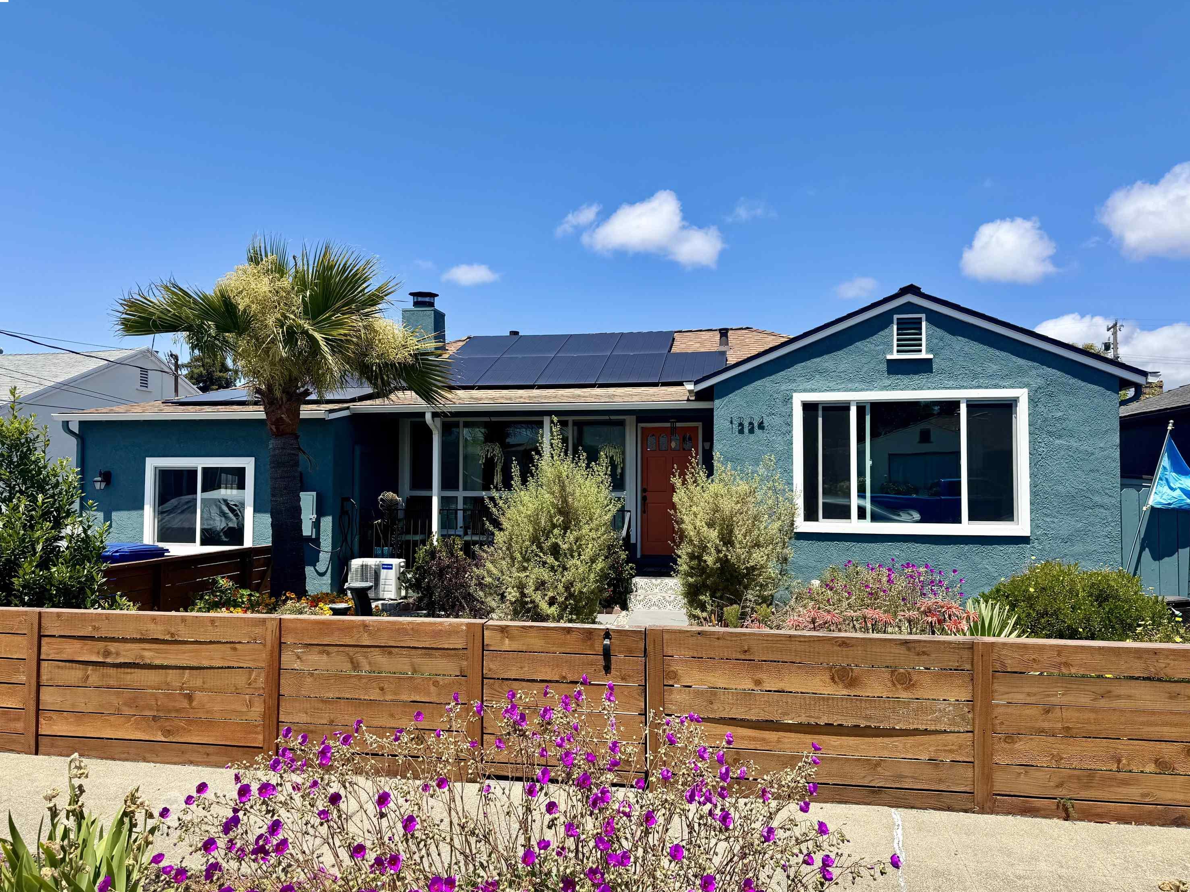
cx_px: 574
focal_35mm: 25
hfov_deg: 69.4
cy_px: 450
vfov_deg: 54.9
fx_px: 859
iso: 80
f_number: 1.78
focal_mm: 6.76
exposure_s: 1/4608
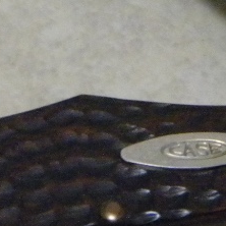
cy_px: -25
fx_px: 1972
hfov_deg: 6.6
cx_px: 115
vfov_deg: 6.5
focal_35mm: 267
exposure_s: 1/48.2
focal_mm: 12.2
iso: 800
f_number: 4.3
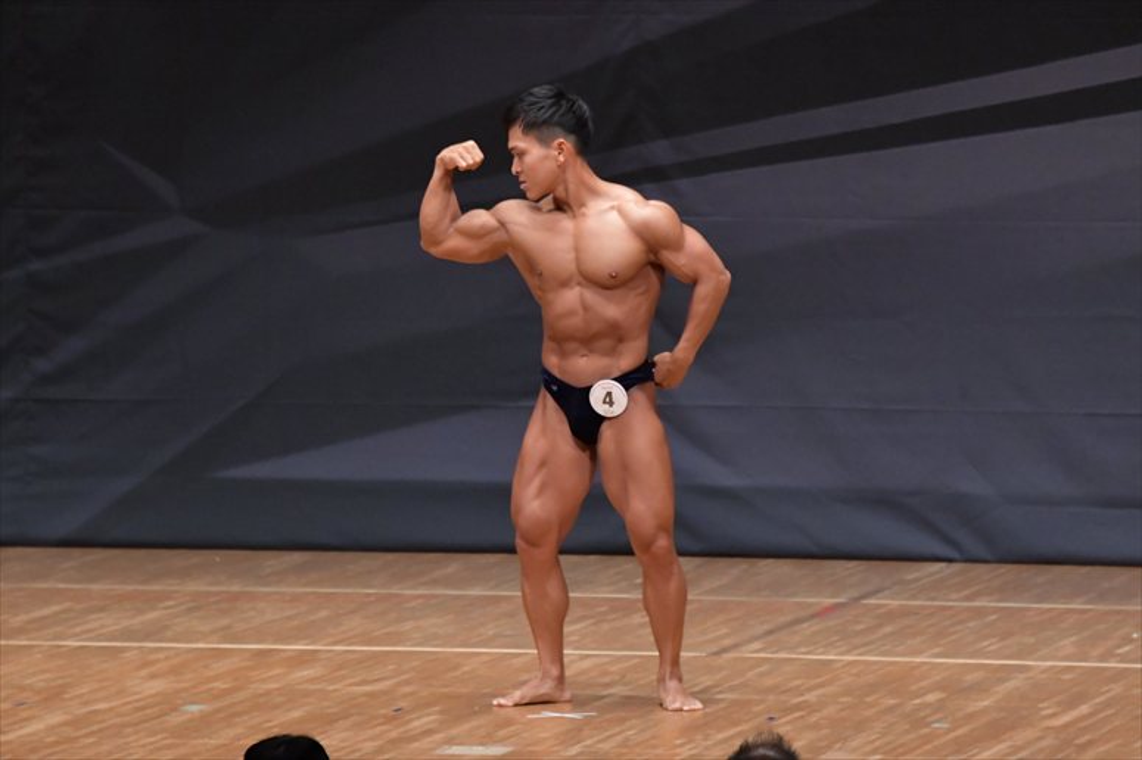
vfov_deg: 4.8
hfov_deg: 7.2
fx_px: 9037
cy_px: 380
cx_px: 571
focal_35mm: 285
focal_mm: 190
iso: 6400
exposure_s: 1/400
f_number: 5.6
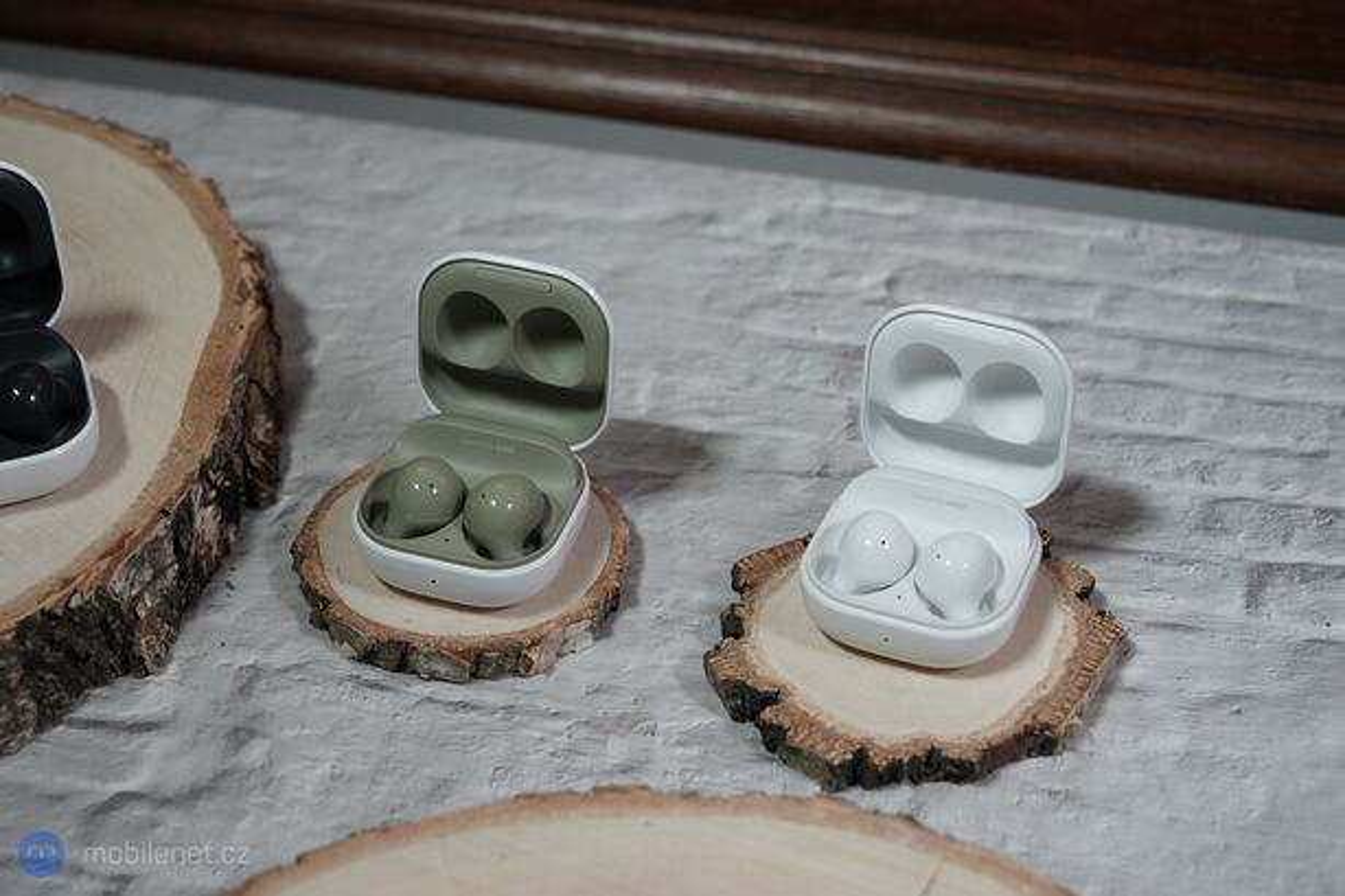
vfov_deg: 21.6
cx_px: 672
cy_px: 448
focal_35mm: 63
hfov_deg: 31.9
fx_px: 2353
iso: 1600
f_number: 6.3
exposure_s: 1/160
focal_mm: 63
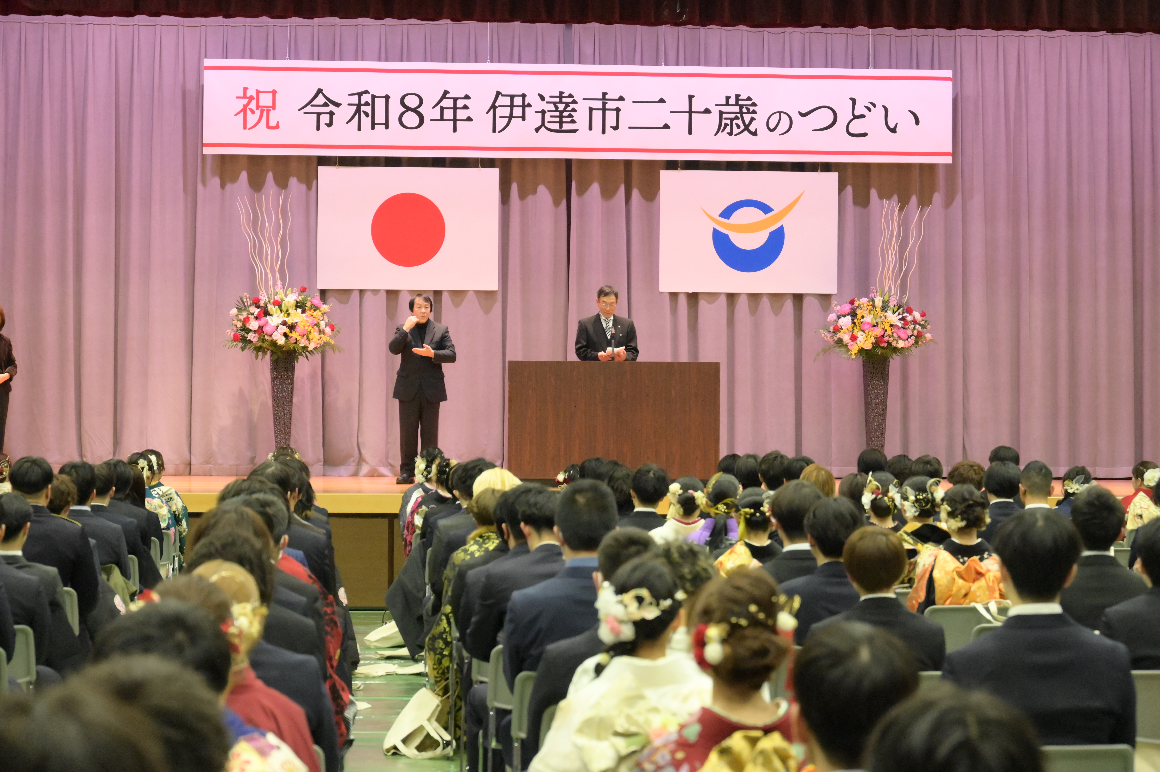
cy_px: 386
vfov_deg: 15.0
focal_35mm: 91
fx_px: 2930
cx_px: 580
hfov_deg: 22.4
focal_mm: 91
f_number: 7.1
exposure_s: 1/320
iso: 10000
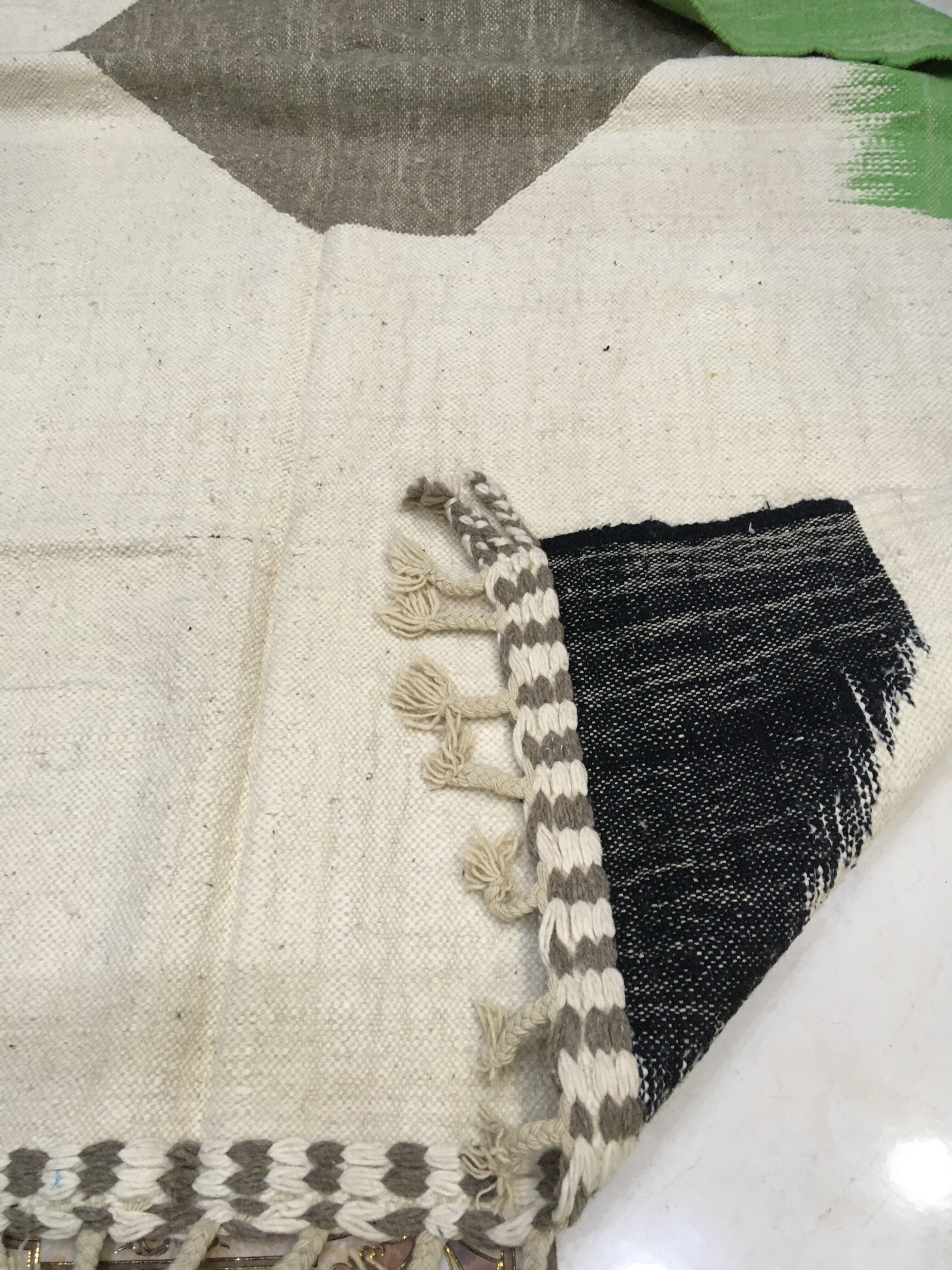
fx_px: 1063
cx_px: 476
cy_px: 635
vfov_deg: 61.7
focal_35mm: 29
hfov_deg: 48.2
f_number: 2.2
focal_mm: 4.15
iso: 125
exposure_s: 1/33
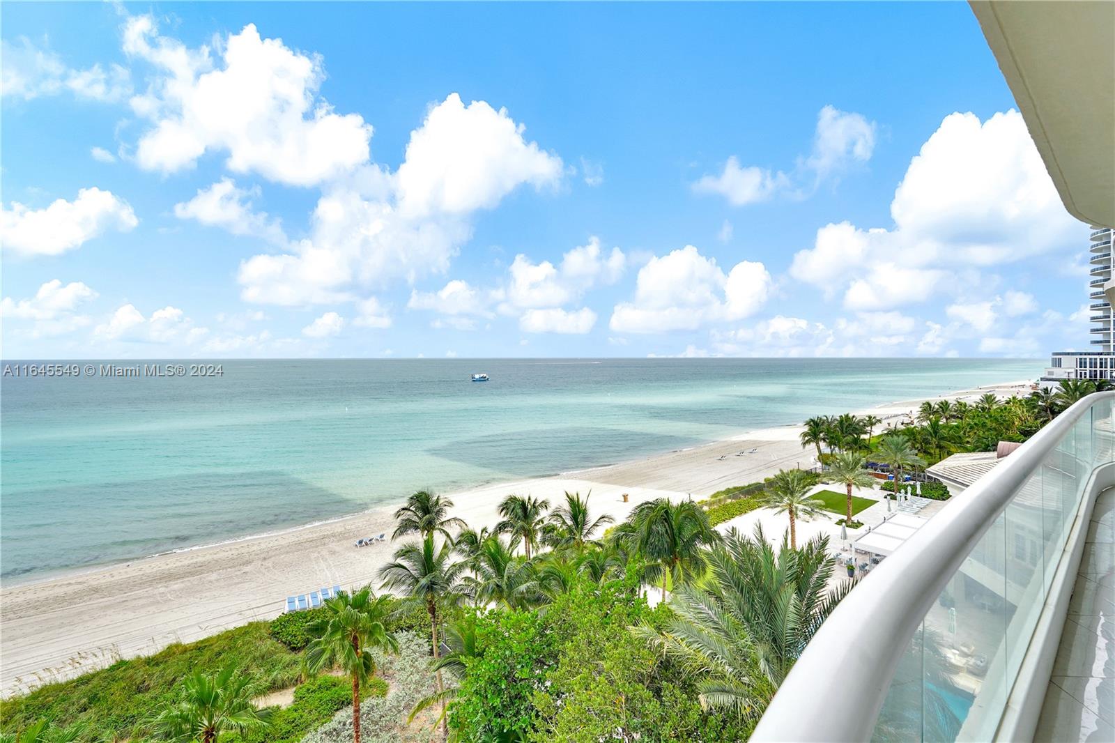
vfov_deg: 73.7
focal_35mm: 16
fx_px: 495
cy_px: 372
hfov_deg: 96.7
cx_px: 558
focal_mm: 16
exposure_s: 1/160
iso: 200
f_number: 8
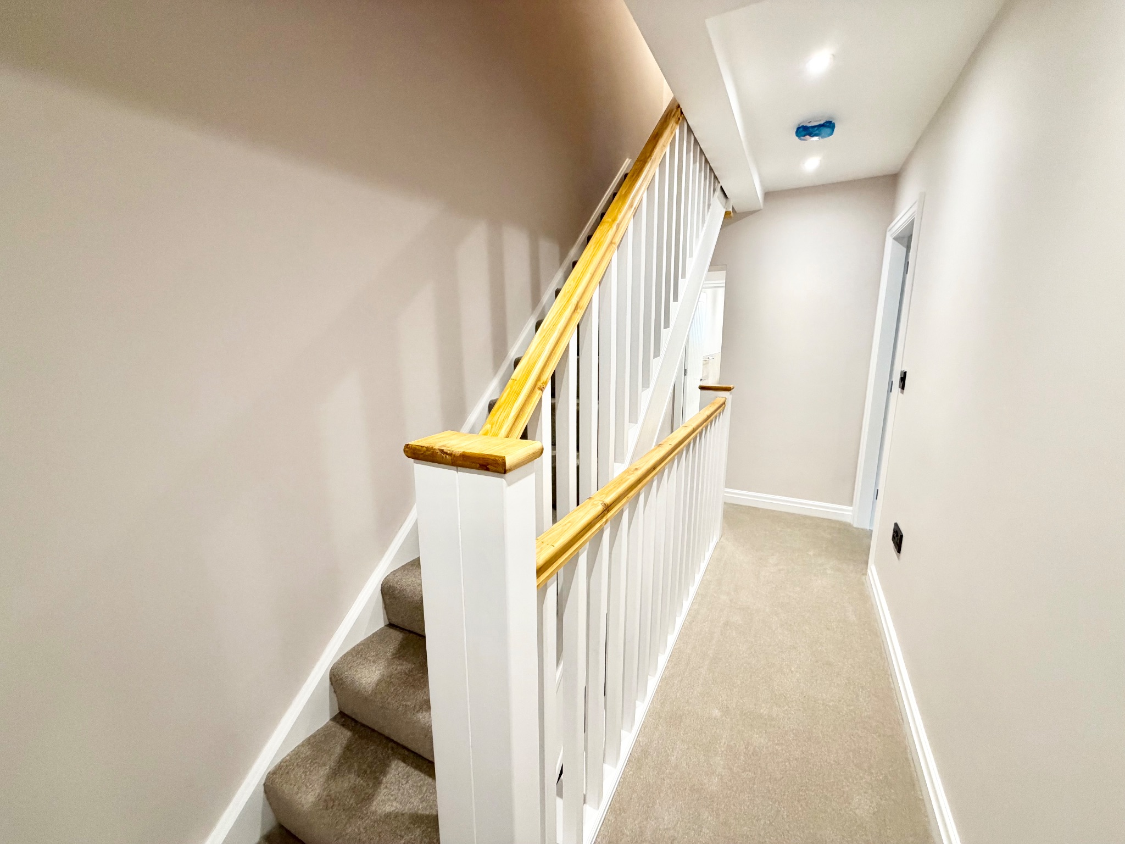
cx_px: 562
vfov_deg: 85.7
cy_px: 422
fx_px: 455
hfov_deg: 102.1
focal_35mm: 14
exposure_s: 1/100
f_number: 2.2
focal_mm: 2.22
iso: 320
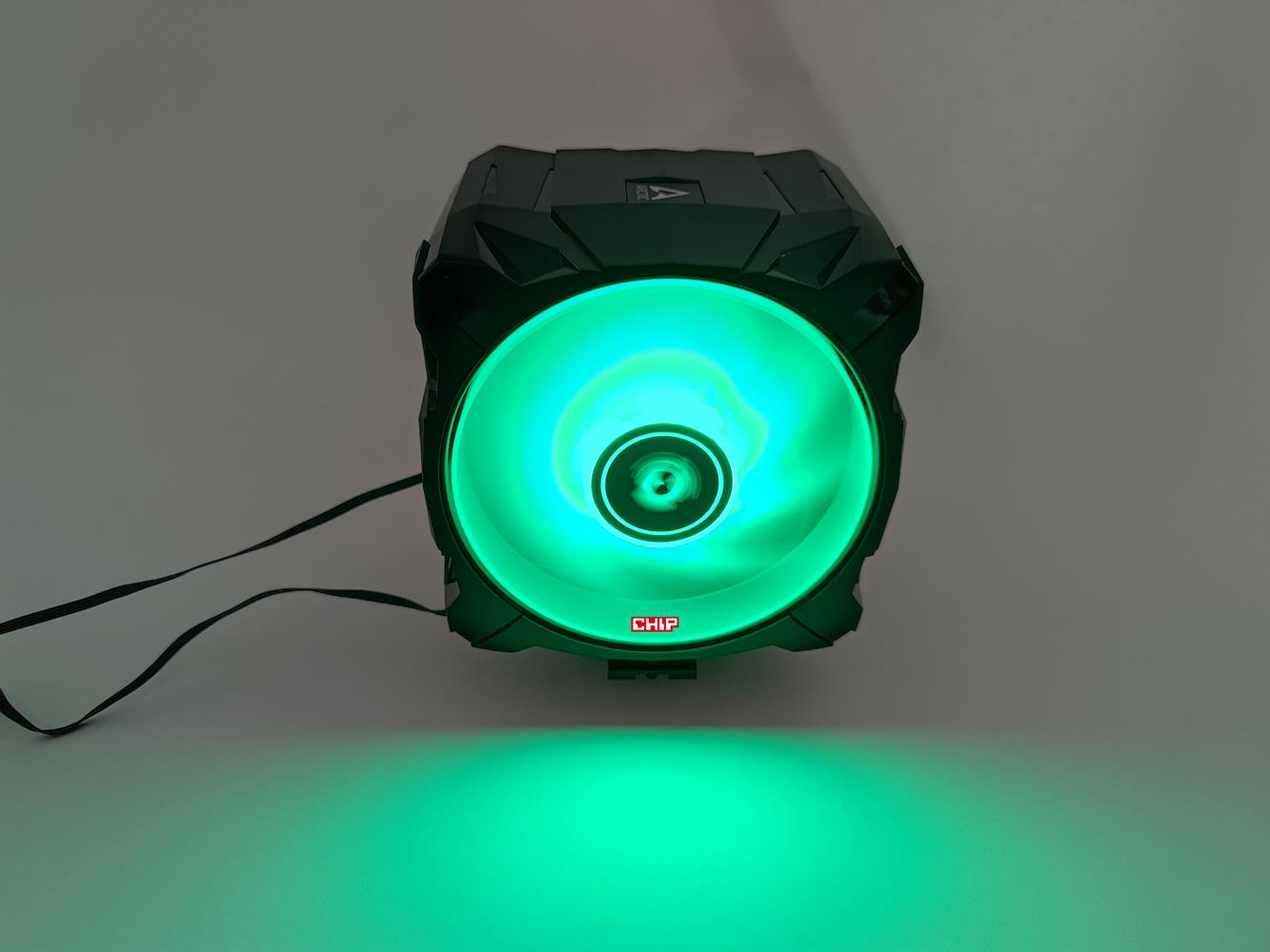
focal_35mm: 24
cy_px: 476
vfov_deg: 56.8
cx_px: 635
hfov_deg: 71.6
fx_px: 881
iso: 369
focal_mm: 6.78
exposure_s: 1/36
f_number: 1.85
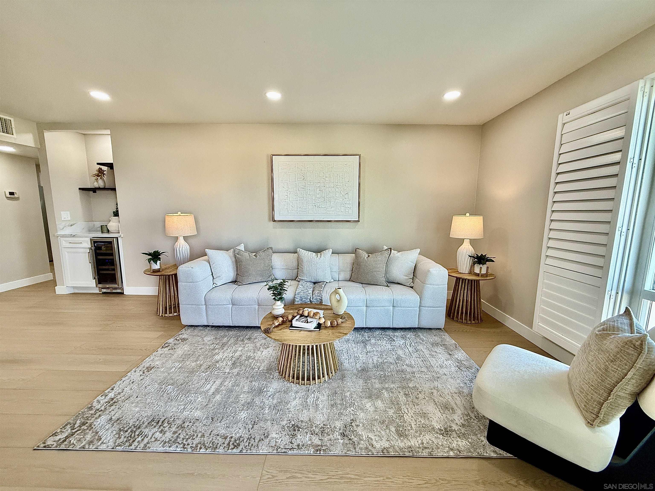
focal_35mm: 14
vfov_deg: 85.7
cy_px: 246
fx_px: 265
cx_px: 328
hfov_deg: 102.1
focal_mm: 2.22
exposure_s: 1/120
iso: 125
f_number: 2.2
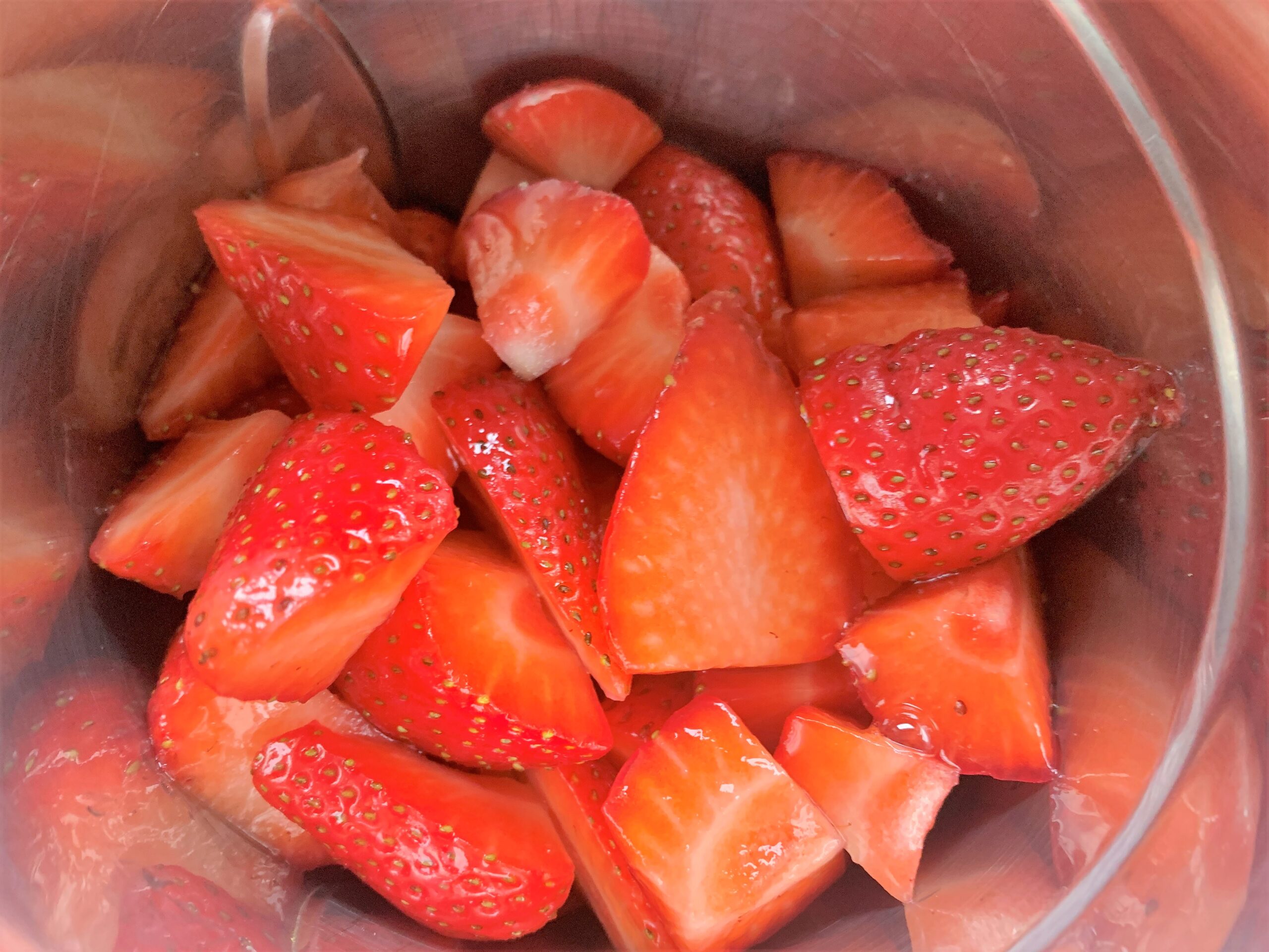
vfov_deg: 53.1
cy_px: 476
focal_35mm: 26
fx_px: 953
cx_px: 634
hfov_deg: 67.3
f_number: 1.8
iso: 400
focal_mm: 4.25
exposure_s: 1/40
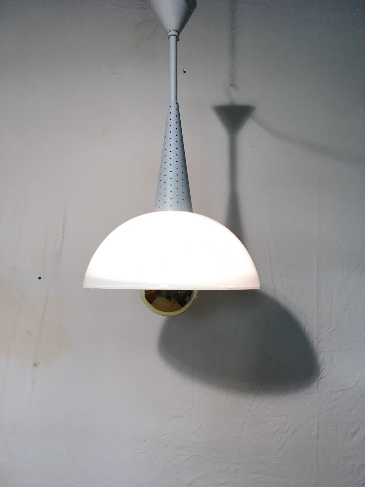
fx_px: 408
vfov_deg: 61.7
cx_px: 182
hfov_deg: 48.2
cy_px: 244
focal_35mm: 29
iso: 32
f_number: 2.2
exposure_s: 1/33
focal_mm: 4.15
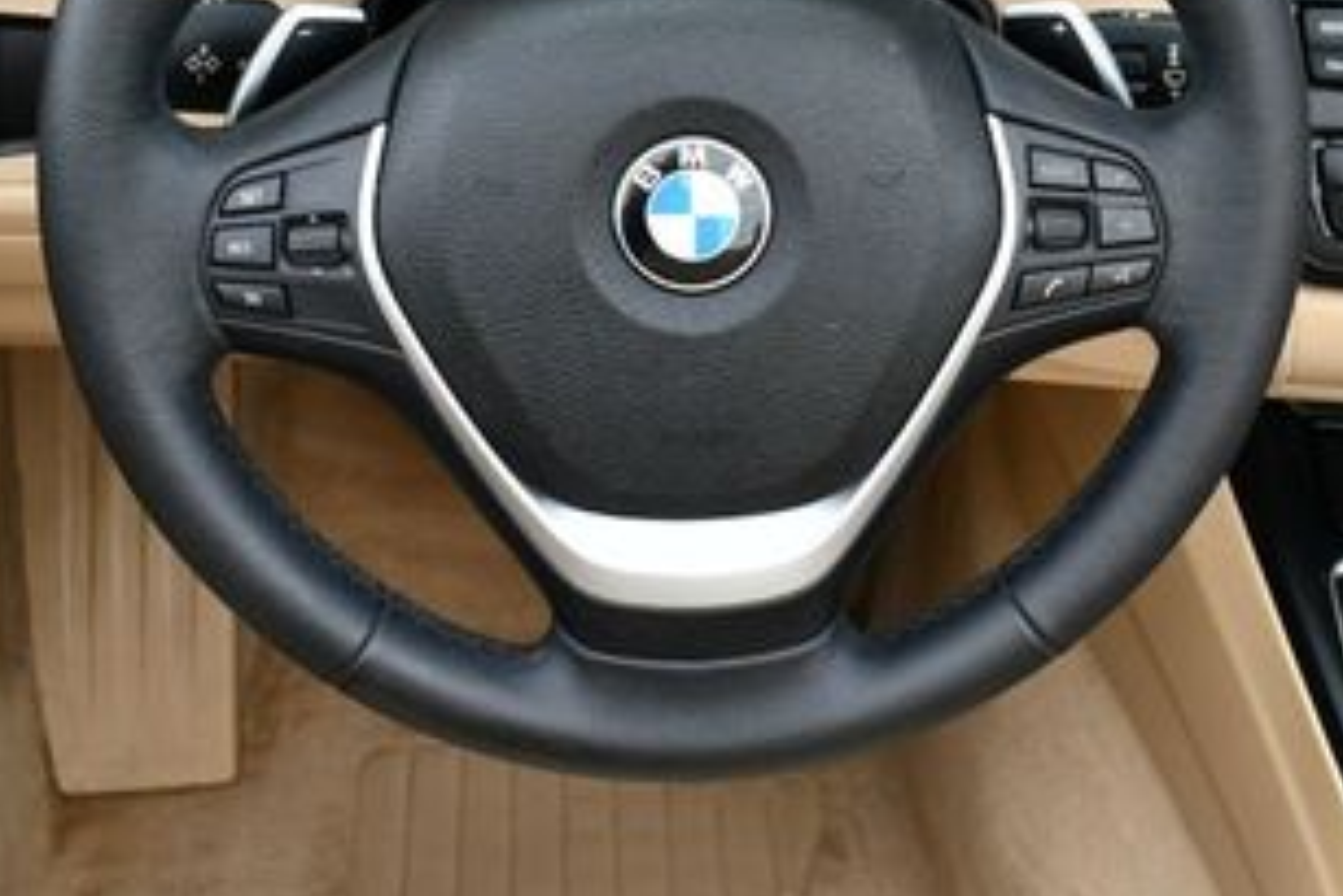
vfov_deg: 18.0
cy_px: 170
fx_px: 2799
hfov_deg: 26.3
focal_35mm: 75
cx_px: 1151
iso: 400
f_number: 4.5
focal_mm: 18
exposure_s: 1/250
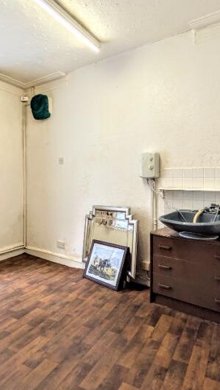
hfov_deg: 44.7
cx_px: 60
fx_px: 259
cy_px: 175
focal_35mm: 25
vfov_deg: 73.8
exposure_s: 1/102
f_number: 1.7
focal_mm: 2.02
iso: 49
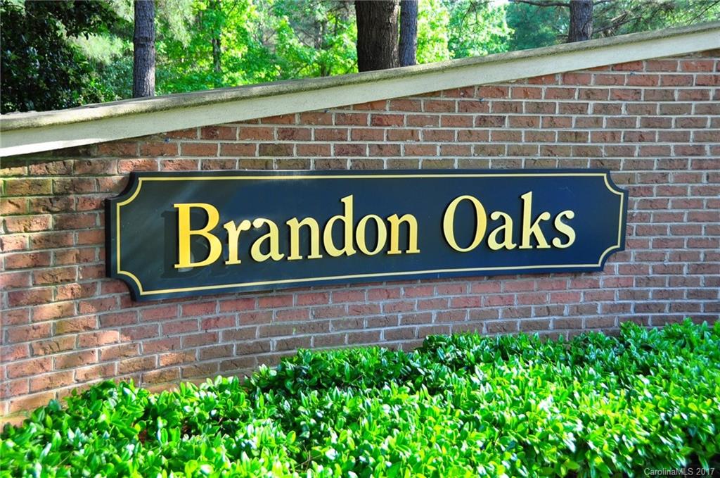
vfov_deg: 28.8
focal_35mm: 46
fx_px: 928
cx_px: 360
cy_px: 239
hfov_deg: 42.4
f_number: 5
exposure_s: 1/100
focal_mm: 31
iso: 200
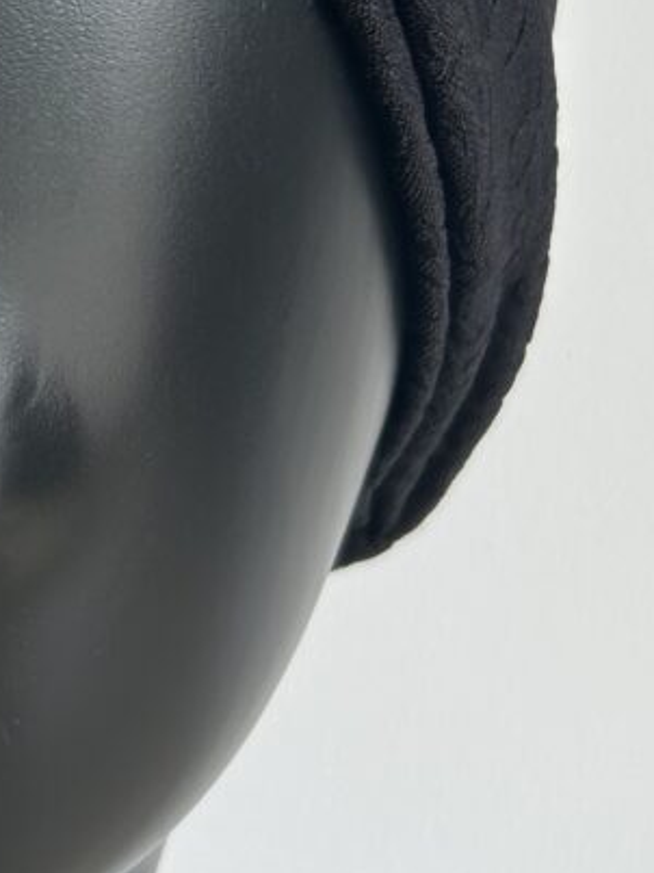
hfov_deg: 16.7
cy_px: -64
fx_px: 2168
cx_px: -58
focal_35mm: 86
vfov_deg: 21.7
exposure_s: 1/271
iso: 40
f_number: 1.5
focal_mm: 5.7
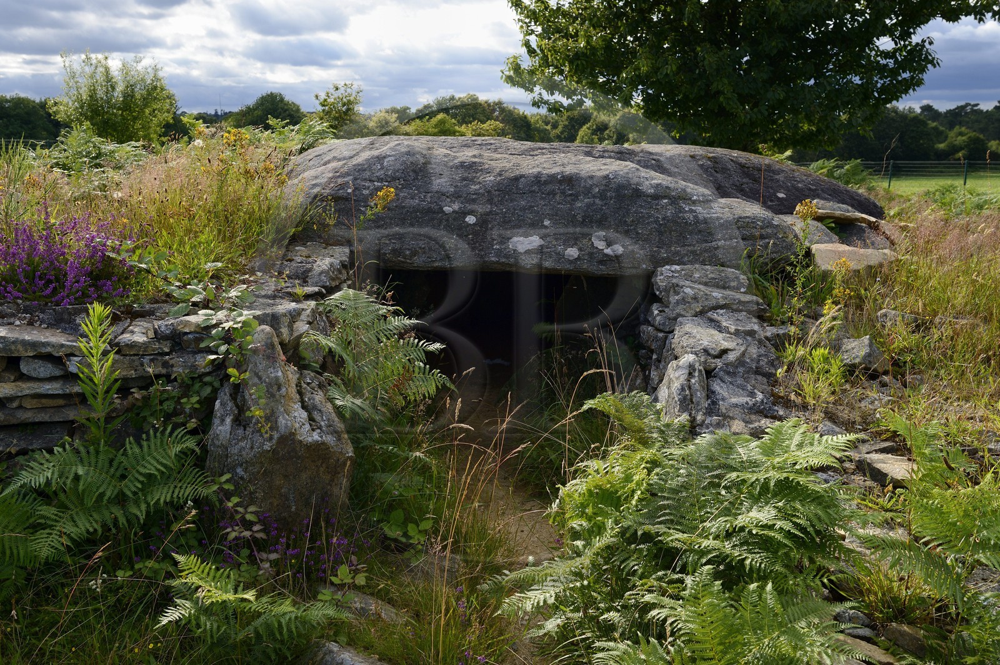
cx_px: 500
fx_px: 1055
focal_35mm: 38
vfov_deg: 35.0
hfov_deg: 50.7
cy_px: 332
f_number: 10
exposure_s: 1/200
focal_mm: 38
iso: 200
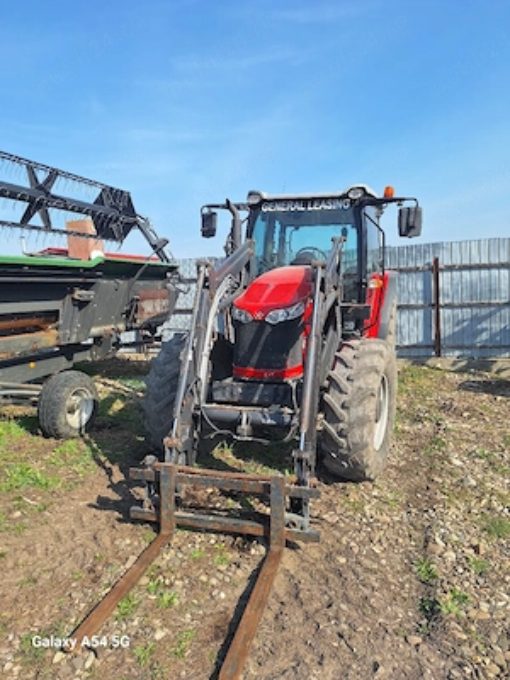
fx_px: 452
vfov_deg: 73.9
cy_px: 340
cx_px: 255
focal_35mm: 23
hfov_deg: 58.9
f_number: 1.8
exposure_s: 1/2000
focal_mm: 5.54
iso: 40
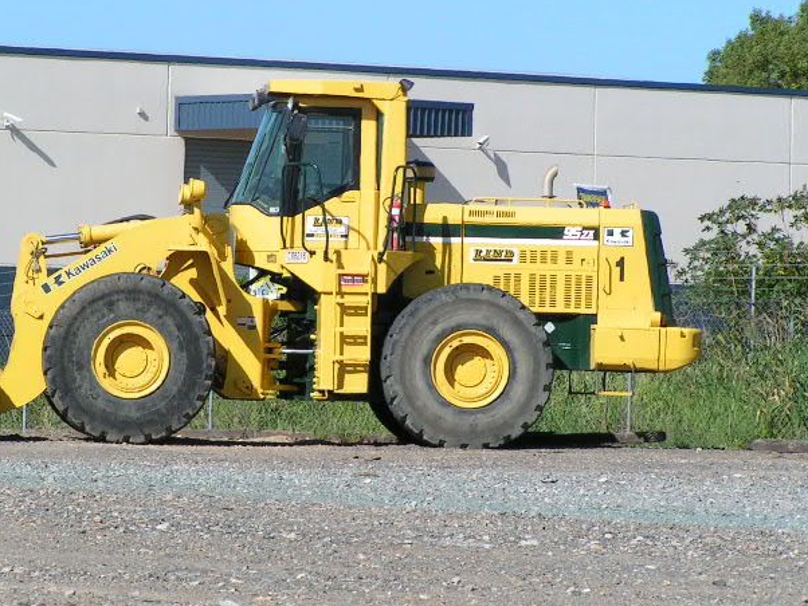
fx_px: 6702
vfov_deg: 5.2
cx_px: 350
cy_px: 236
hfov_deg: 6.9
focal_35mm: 287
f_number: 6.3
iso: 50
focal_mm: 33
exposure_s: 1/500
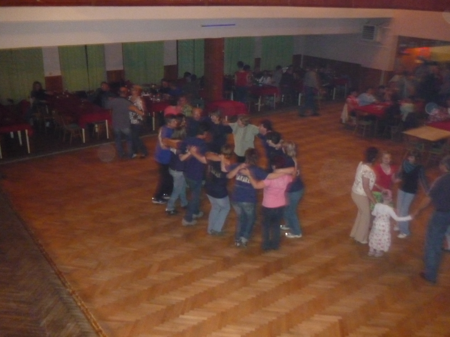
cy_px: 168
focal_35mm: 33
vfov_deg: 42.9
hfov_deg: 55.4
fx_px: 429
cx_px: 225
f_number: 2.8
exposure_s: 1/30
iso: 1000
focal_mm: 5.5
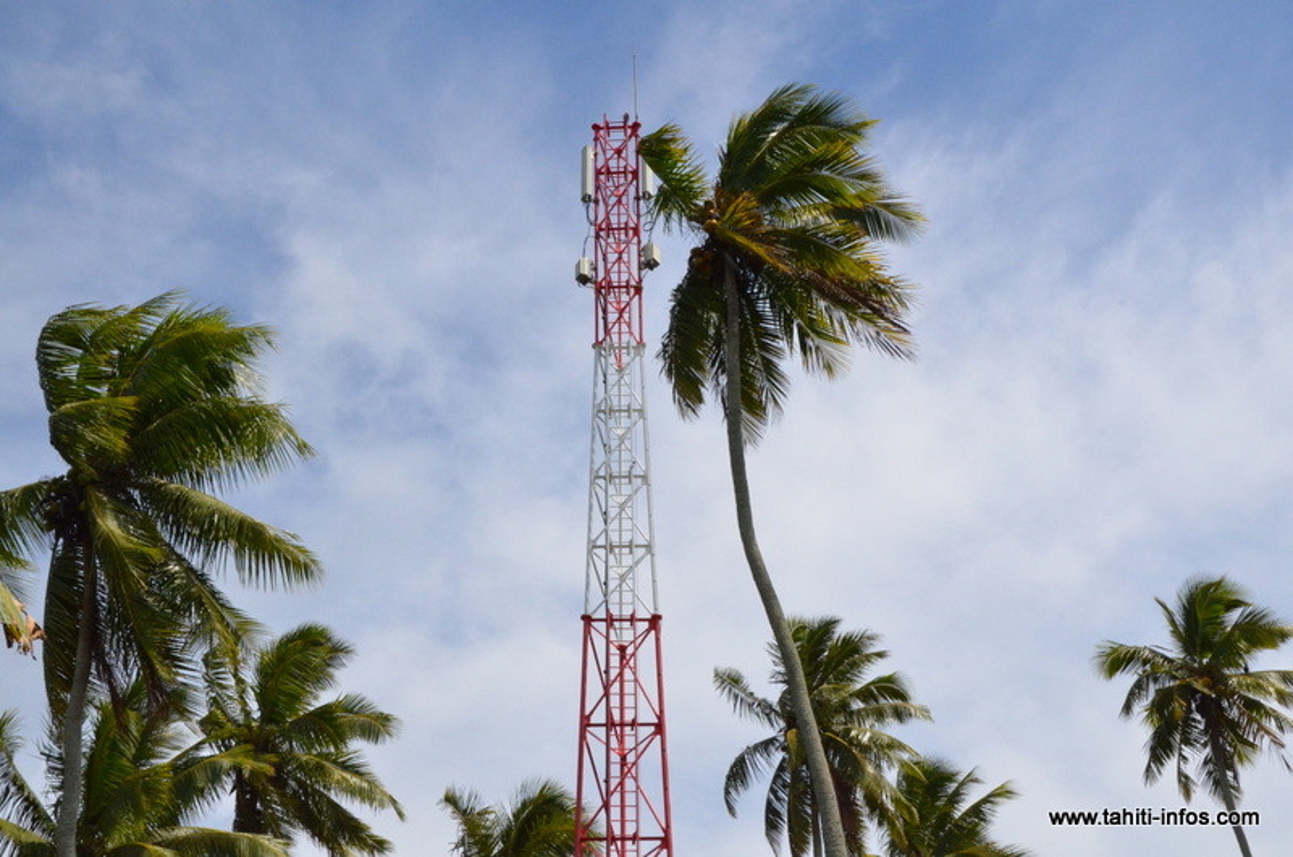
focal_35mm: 52
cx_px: 646
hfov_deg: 37.9
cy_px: 428
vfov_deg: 25.6
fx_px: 1882
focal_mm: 35
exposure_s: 1/2000
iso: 2500
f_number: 22
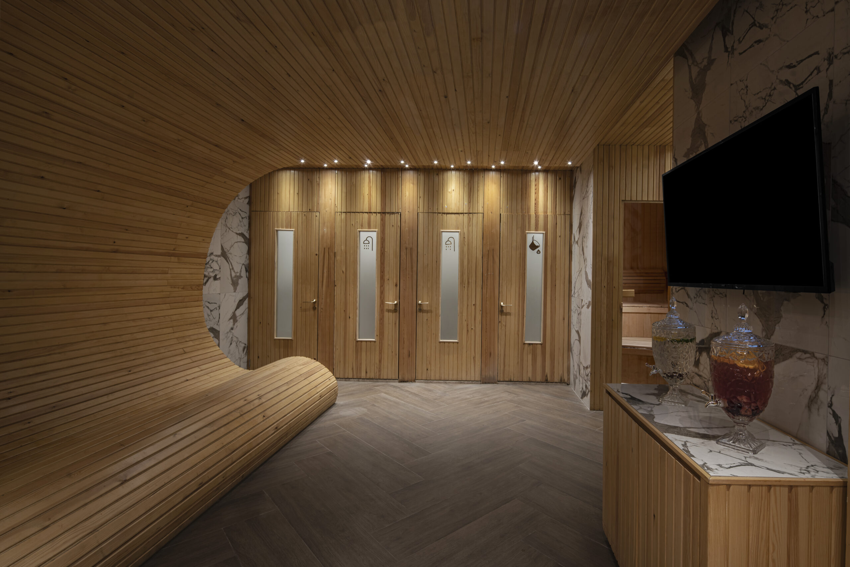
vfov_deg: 70.5
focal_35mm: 17
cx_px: 425
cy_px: 284
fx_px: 401
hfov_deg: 93.3
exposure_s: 2.5
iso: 100
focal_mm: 17
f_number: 11
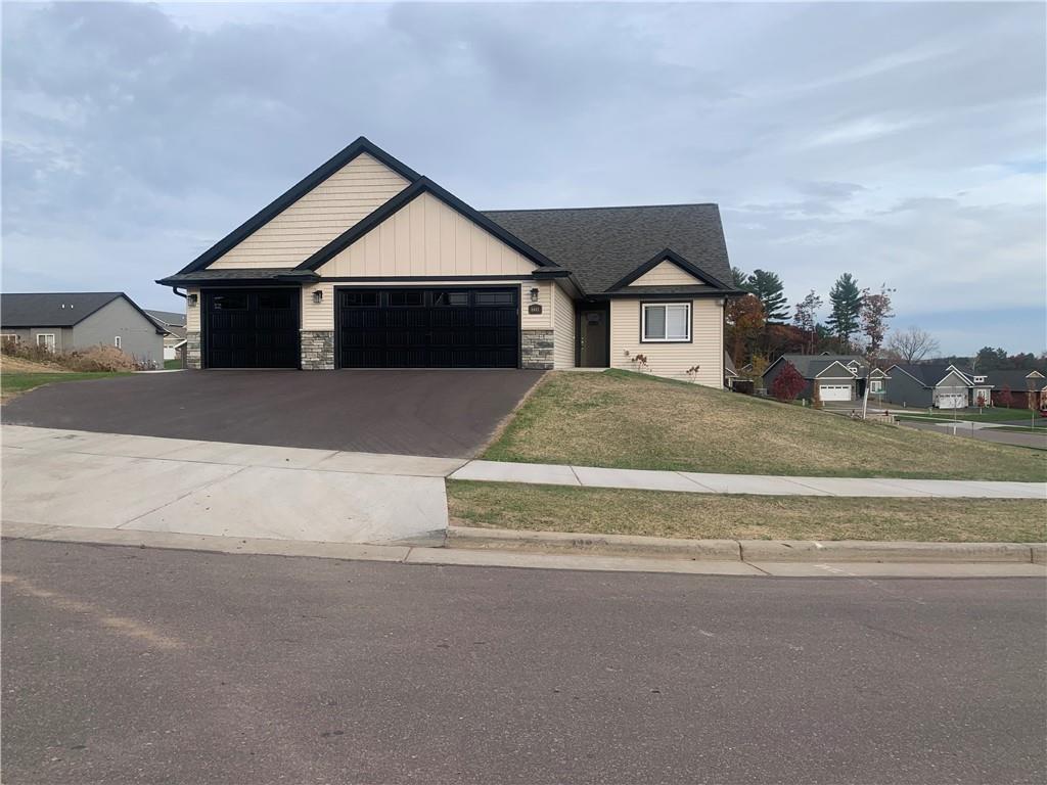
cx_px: 524
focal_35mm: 26
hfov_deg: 67.3
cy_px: 392
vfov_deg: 53.1
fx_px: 786
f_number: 1.8
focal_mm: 4.25
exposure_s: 1/722
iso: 25
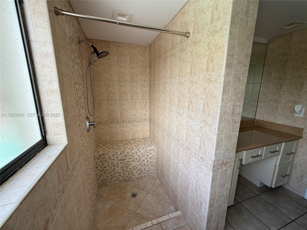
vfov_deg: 85.7
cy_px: 115
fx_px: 124
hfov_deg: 102.1
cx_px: 154
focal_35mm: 14
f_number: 2.2
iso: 50
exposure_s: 1/151
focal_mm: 2.22
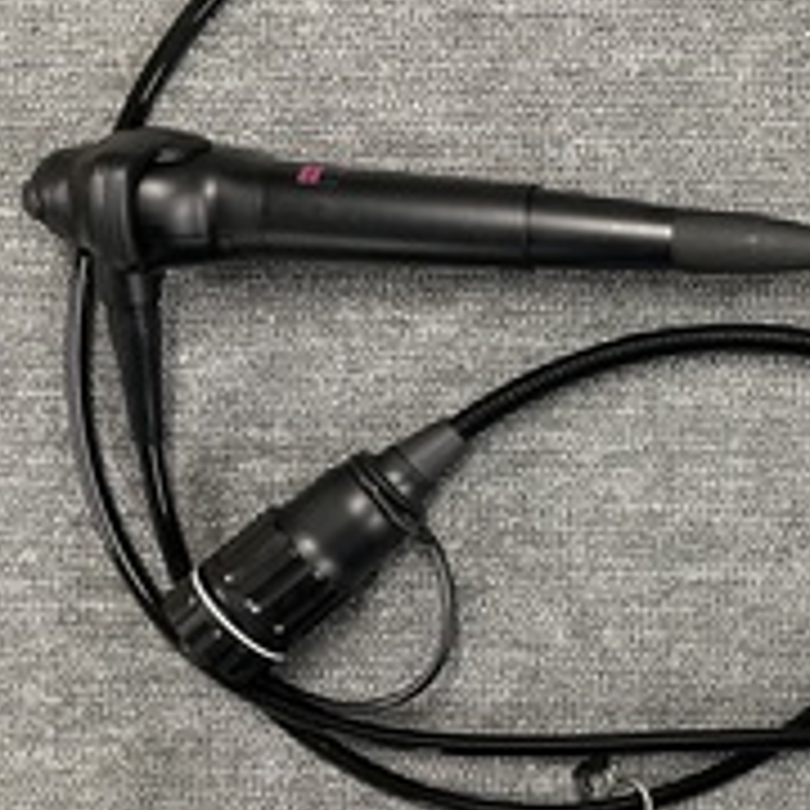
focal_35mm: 51
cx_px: 824
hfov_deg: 30.8
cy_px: 513
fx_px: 1350
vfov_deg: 33.2
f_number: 1.6
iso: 250
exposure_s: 1/60
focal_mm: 4.2
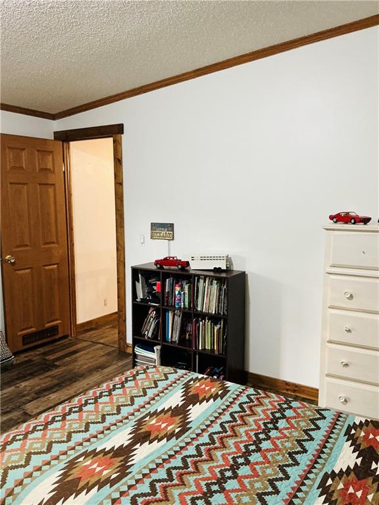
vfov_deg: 63.4
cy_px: 252
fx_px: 409
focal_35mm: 28
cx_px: 190
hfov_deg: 49.7
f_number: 1.8
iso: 250
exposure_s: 1/40
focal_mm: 3
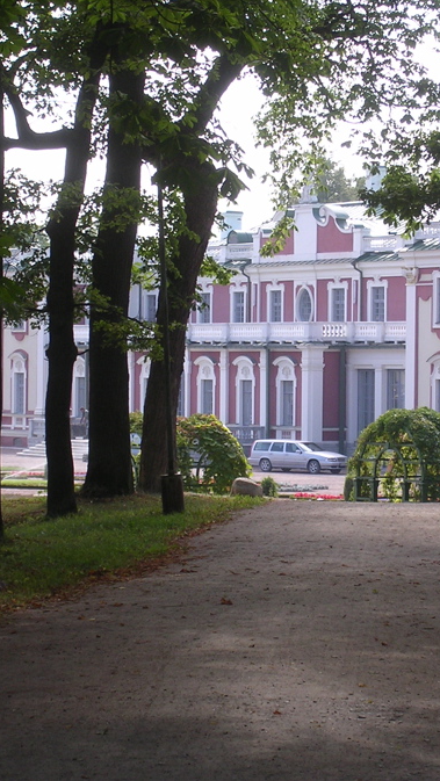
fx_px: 3171
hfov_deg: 7.9
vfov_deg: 14.0
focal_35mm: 153
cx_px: 325
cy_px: 390
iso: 100
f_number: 4.6
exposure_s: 1/130
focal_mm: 15.9
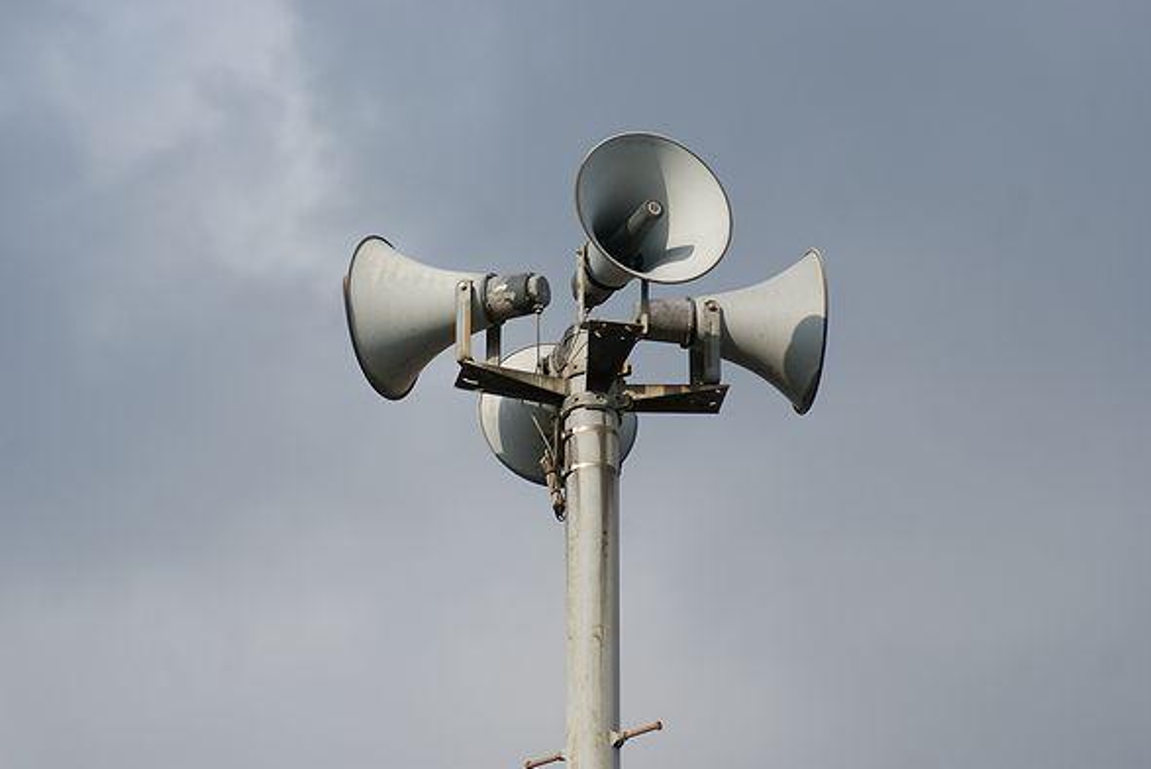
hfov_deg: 7.5
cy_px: 389
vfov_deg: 5.0
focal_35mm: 276
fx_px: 8828
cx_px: 586
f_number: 5.6
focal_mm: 180
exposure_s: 1/500
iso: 125
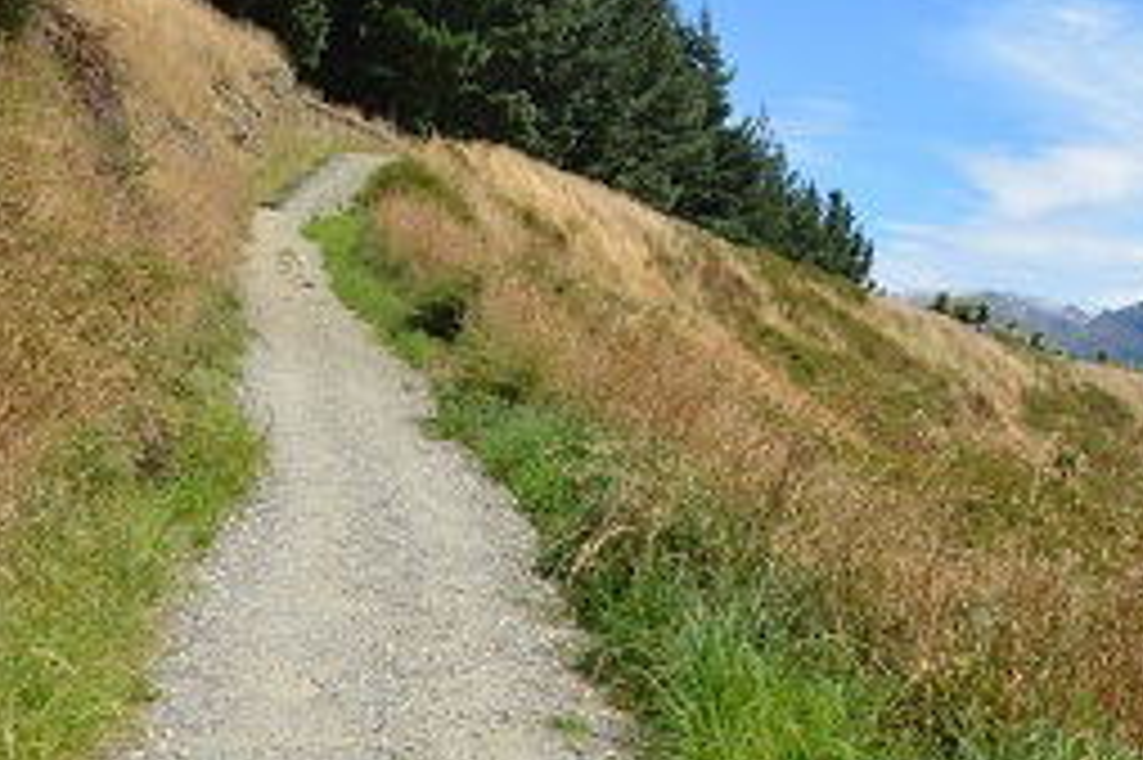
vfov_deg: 20.9
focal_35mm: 65
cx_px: 819
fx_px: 2062
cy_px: 398
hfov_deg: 30.6
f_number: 6.3
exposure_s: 1/1600
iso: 400
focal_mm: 22
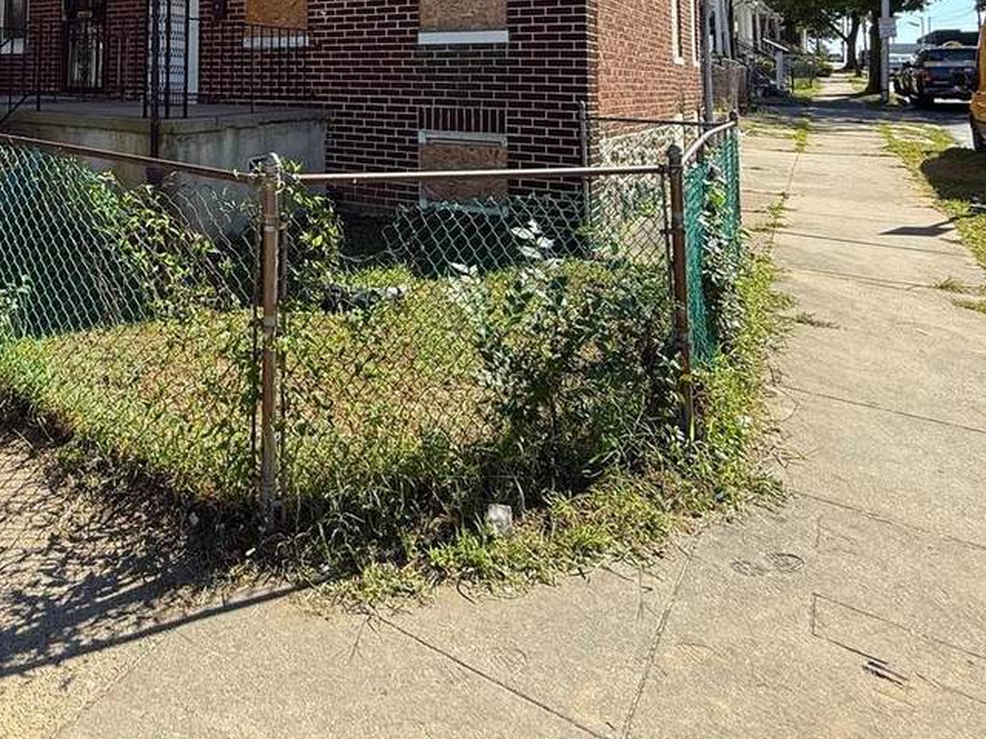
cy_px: 17
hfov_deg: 59.1
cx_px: 214
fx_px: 798
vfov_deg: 43.4
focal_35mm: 28
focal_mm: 2.22
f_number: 2.2
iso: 50
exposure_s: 1/475
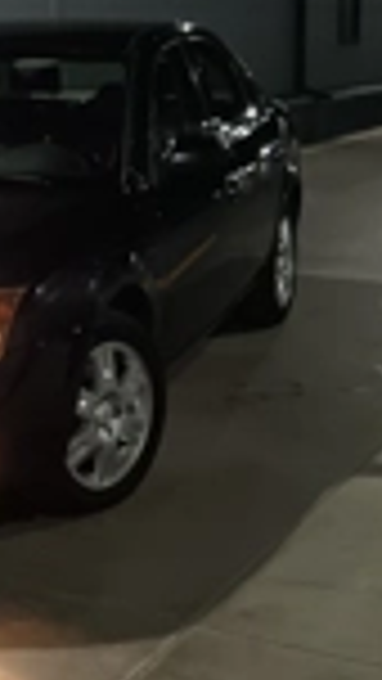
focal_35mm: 78
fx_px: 1404
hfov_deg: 15.1
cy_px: 324
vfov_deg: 27.2
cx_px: -49
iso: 843
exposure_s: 1/50
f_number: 1.9
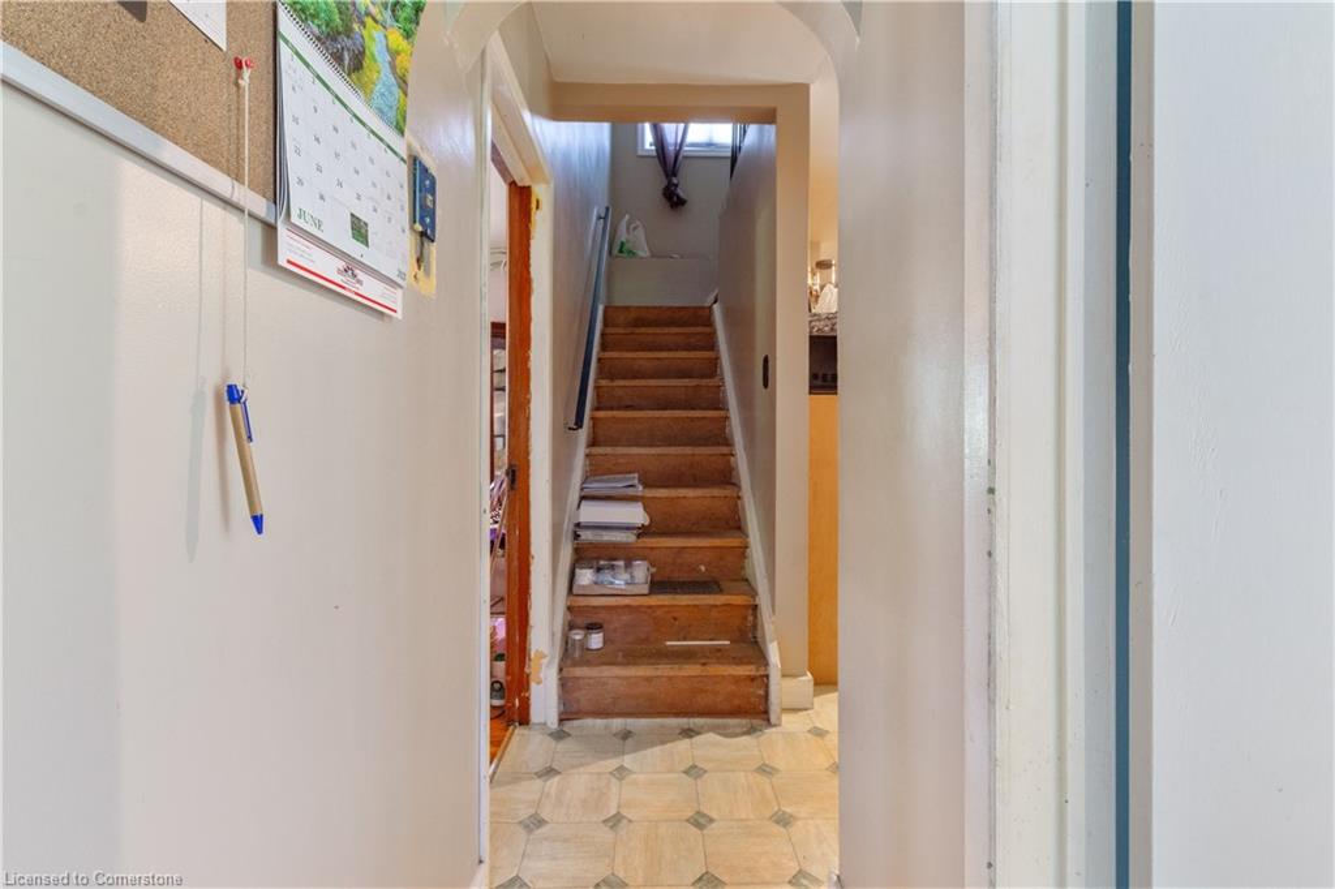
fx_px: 556
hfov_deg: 100.4
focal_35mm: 15
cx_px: 668
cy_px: 444
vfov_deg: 77.3
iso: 500
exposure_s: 1/1.67
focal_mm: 10
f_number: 9
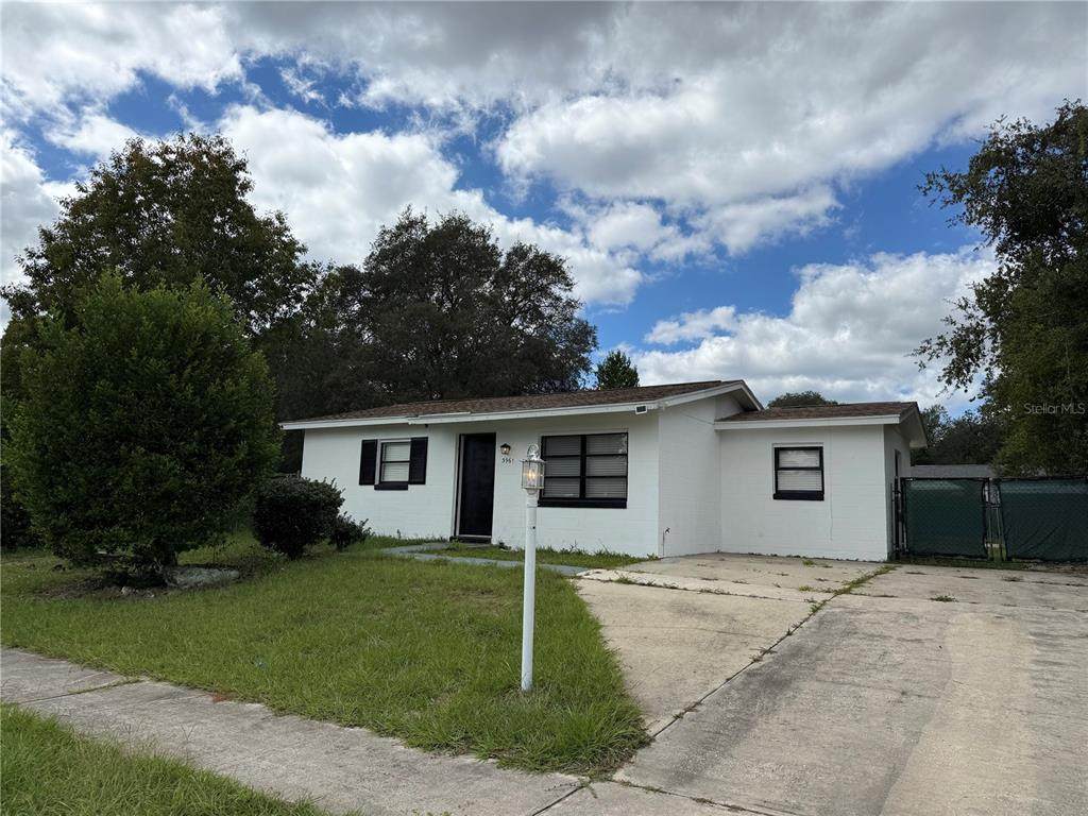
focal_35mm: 24
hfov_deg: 71.6
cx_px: 544
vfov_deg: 56.8
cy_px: 408
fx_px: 754
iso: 80
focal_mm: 6.76
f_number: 1.78
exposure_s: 1/7353
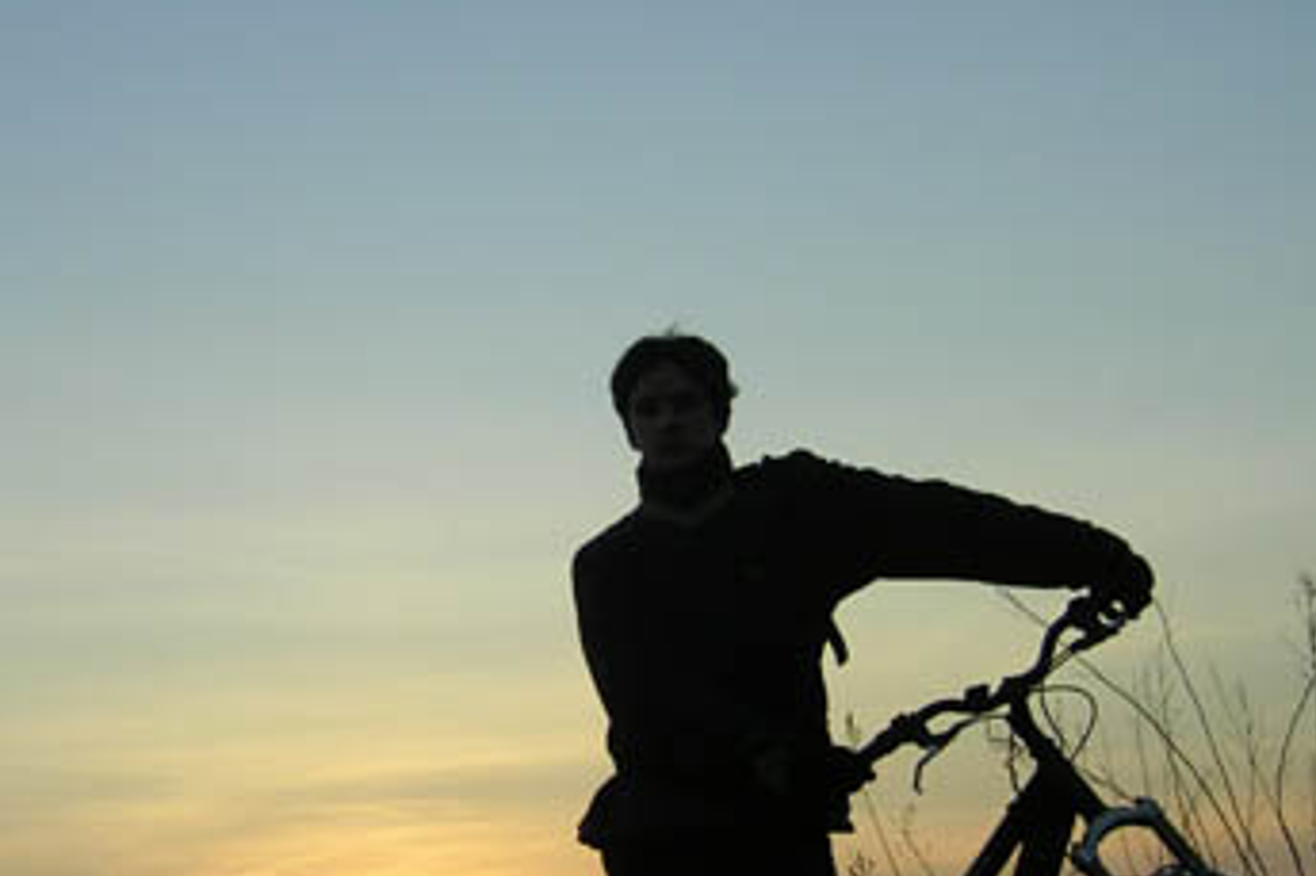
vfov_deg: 22.2
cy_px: 467
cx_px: 490
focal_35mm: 61
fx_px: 2229
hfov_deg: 32.7
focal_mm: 5.6
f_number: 2.8
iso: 50
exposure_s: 1/295
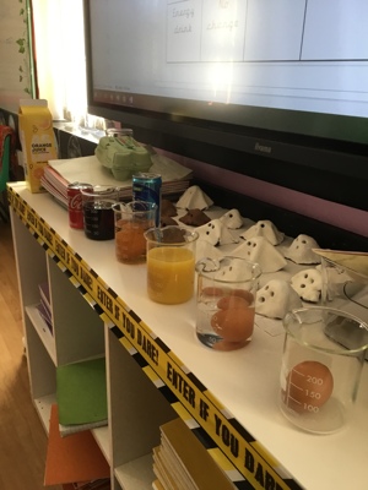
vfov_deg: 58.4
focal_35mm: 31
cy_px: 245
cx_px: 184
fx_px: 439
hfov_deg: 45.4
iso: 50
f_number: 2.4
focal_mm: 3.3
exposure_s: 1/33
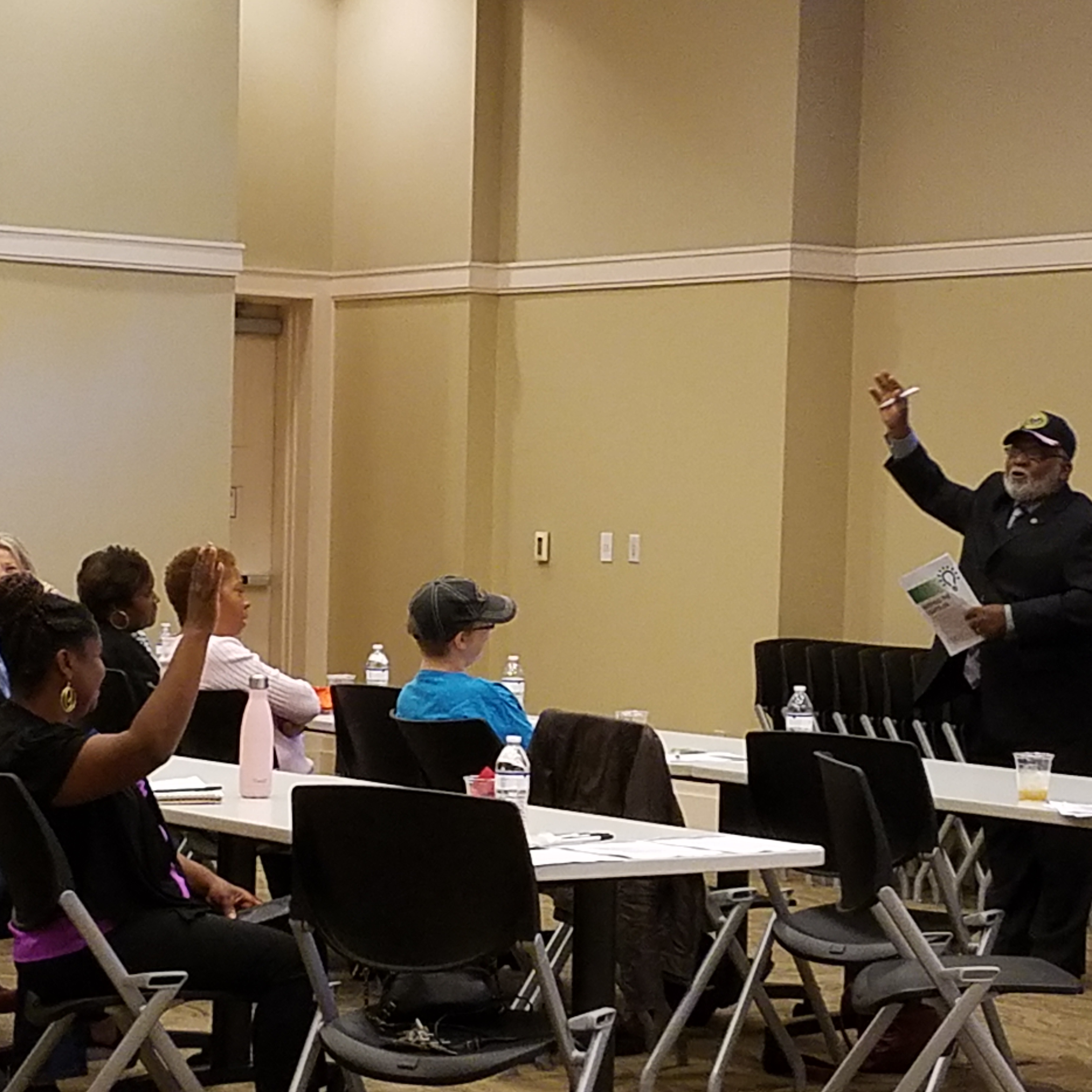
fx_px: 1106
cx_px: 490
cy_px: 547
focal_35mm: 31
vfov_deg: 52.5
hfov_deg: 52.4
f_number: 1.7
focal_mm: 4.2
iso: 125
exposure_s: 1/40
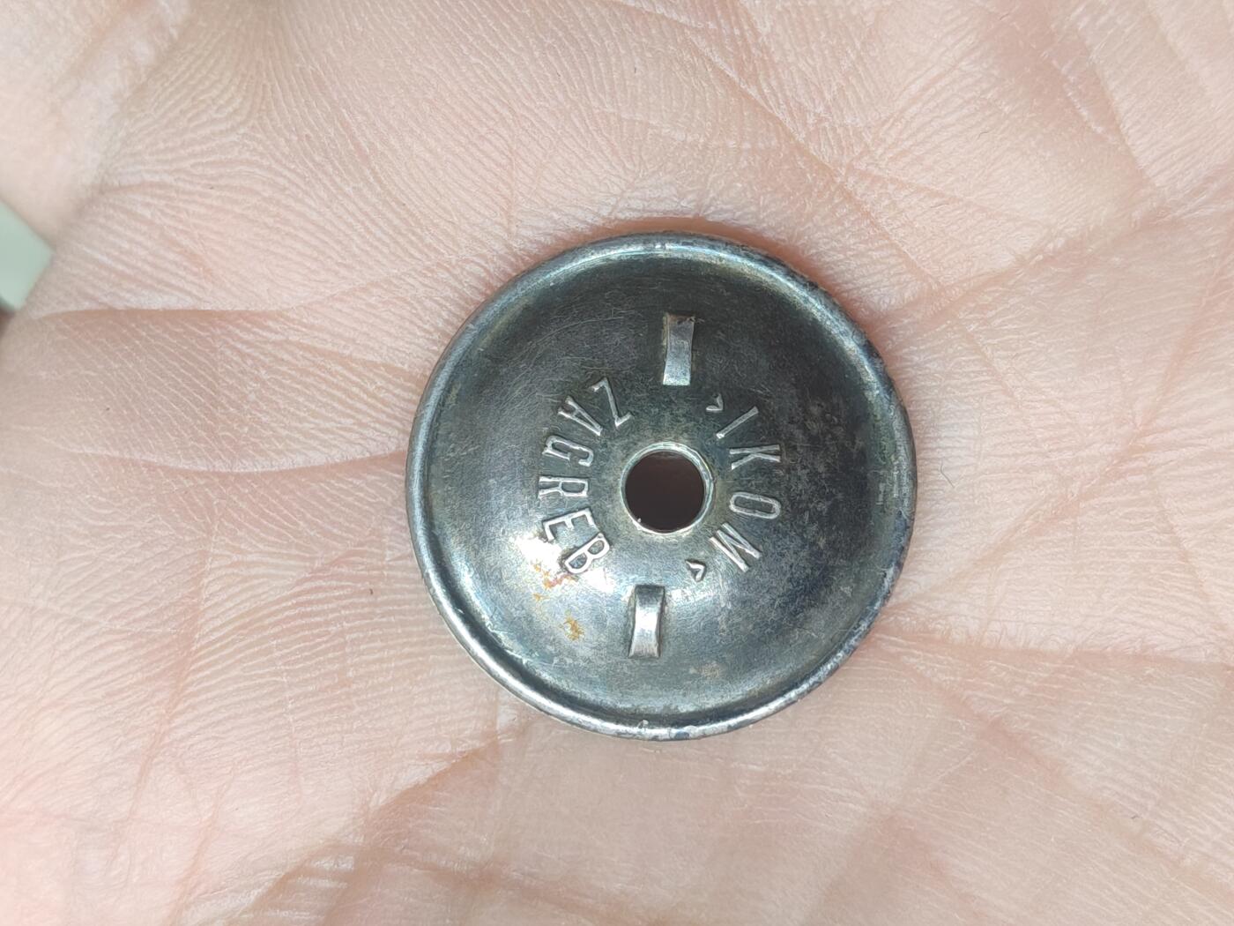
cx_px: 617
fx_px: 1818
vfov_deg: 28.6
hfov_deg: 37.5
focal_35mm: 51
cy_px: 463
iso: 911
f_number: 1.88
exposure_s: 1/50
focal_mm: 4.84
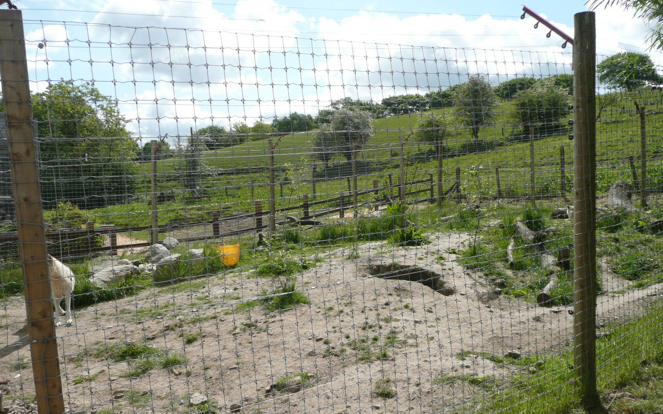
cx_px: 331
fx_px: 542
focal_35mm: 30
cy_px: 224
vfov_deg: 41.8
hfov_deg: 62.9
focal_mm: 4.6
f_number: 3.3
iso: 100
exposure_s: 1/1000
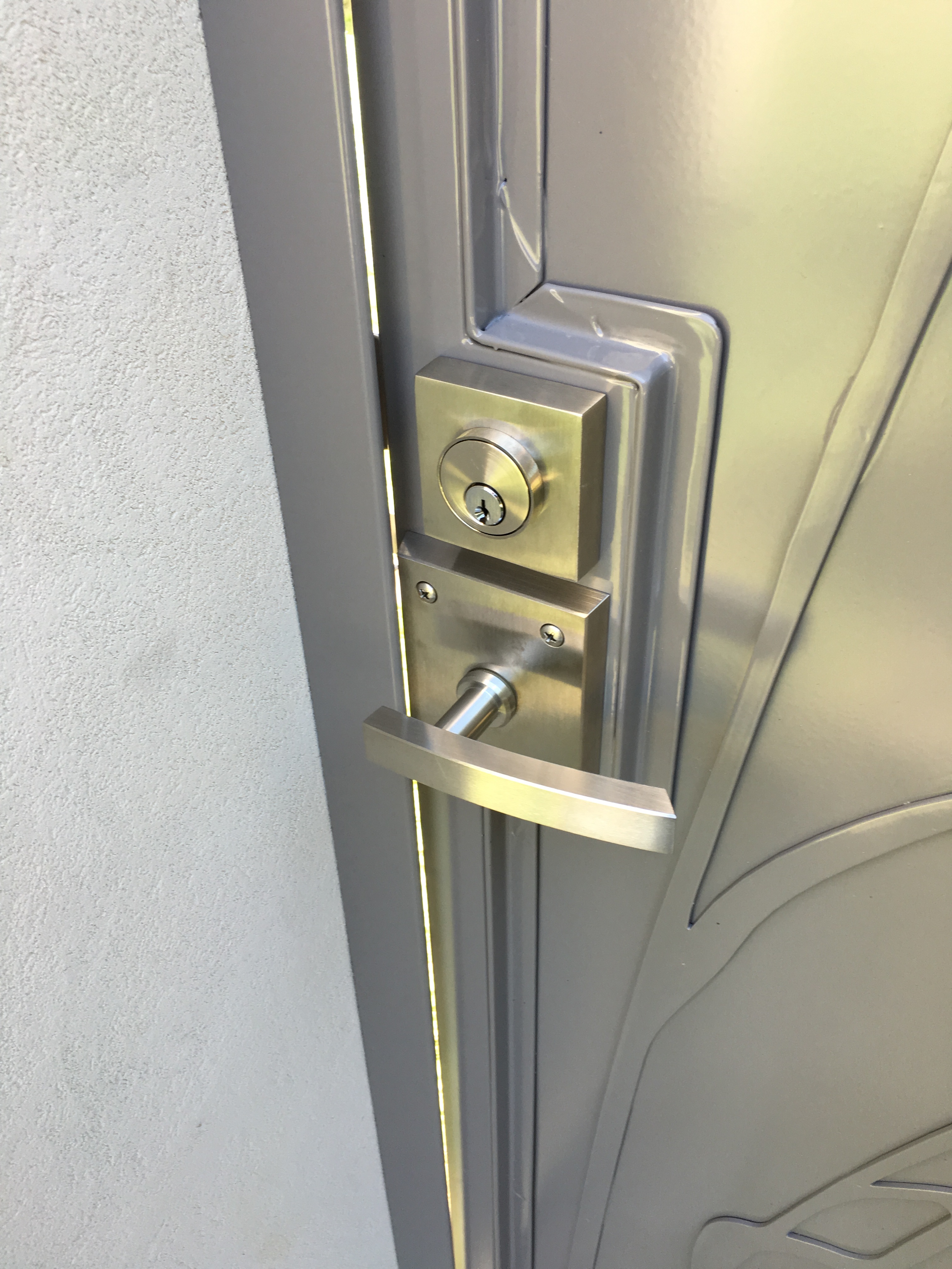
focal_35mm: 29
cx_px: 476
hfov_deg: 48.2
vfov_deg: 61.7
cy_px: 634
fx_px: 1063
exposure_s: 1/120
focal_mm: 4.15
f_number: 2.2
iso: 40
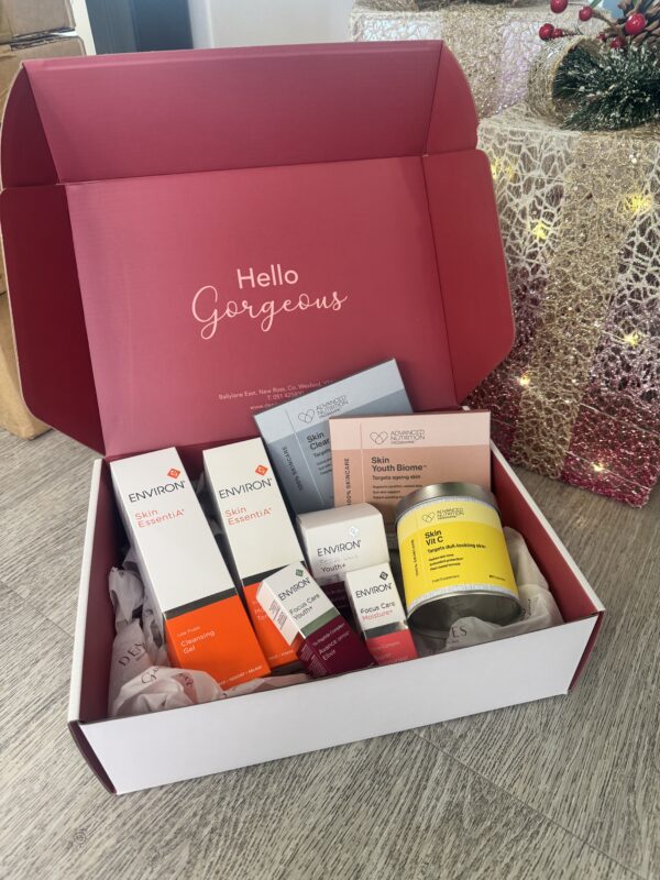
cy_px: 440
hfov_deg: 56.8
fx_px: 610
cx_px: 330
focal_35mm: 24
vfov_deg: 71.6
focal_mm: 6.76
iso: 160
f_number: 1.78
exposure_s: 1/100
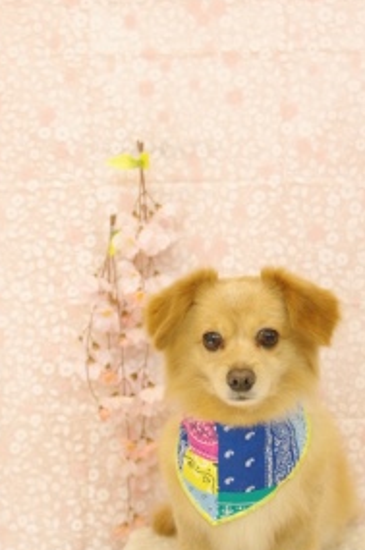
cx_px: 228
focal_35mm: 59
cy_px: 344
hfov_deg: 22.9
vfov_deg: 33.8
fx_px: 901
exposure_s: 1/100
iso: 1250
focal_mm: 28
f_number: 2.8
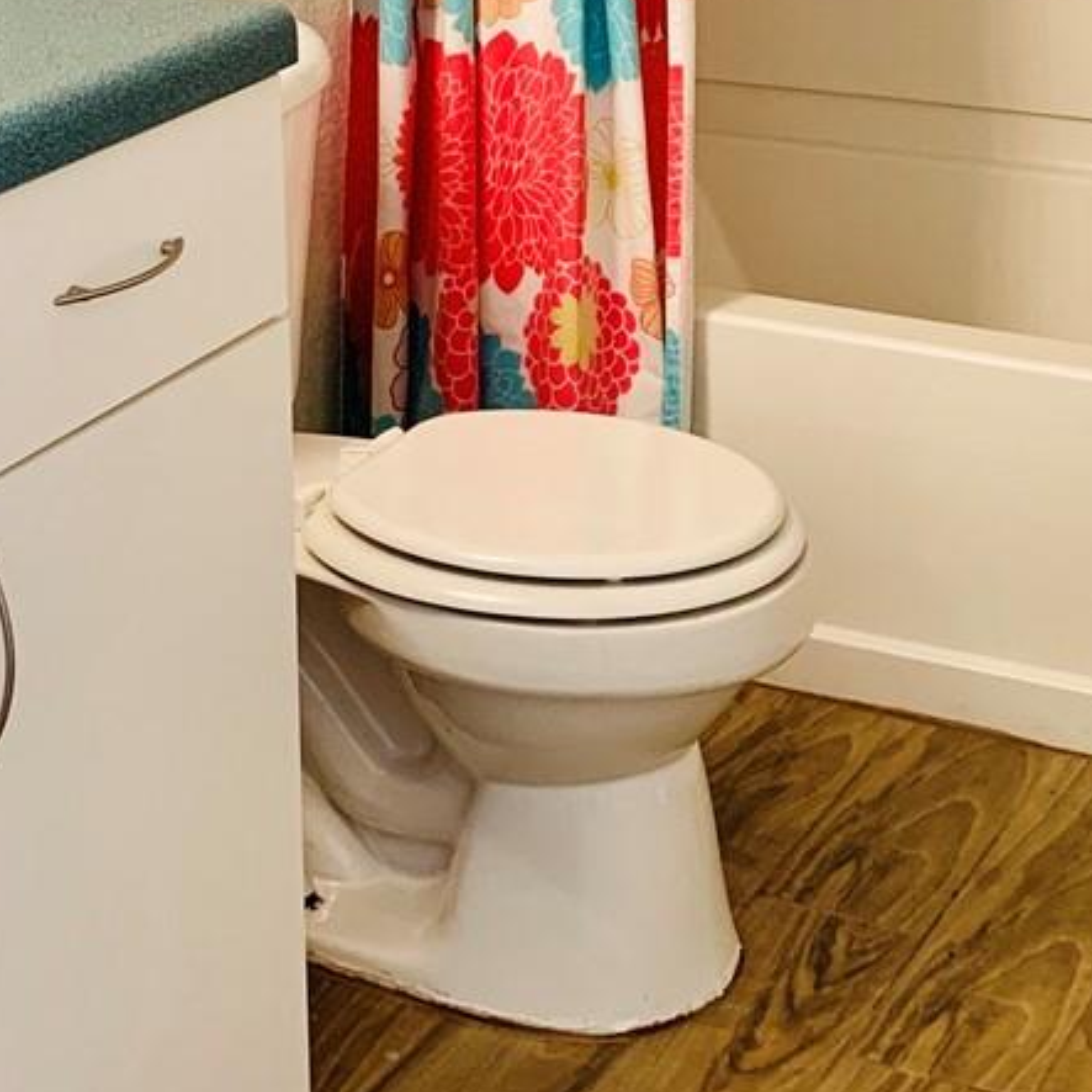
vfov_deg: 19.9
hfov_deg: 20.9
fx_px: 2962
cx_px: 458
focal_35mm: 83
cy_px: -136
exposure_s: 1/60
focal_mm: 4.25
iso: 125
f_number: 1.8
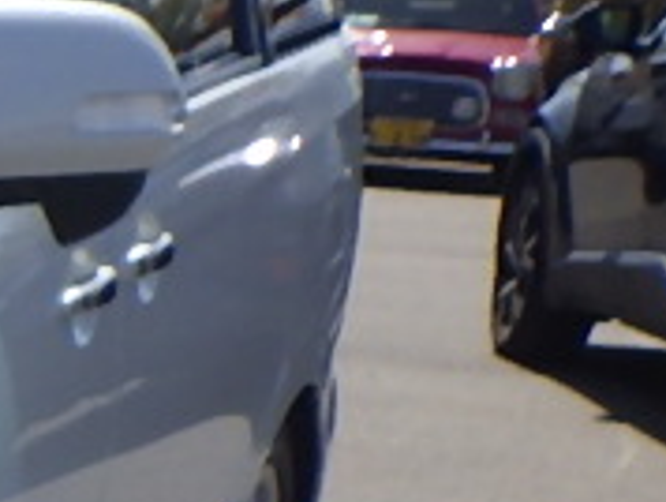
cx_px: -1223
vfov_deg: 8.9
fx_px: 3102
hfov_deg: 9.8
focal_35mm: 161
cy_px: 828
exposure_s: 1/1250
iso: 125
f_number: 4.2
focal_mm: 5
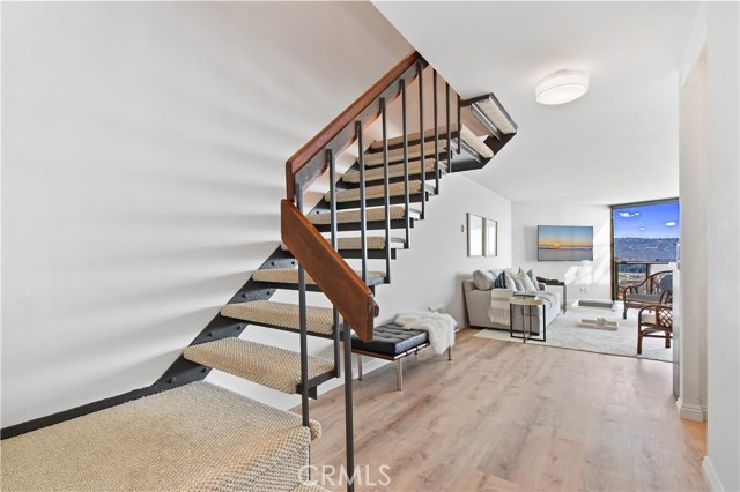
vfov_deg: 77.3
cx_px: 370
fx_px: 308
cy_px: 246
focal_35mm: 15
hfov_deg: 100.4
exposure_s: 1/30
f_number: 8
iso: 1000
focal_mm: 10
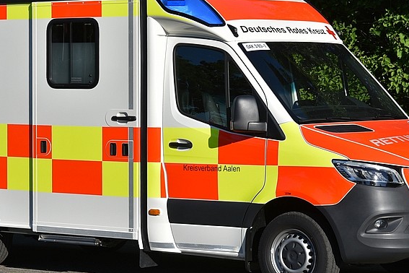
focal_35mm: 127
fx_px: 1443
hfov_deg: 16.1
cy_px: 121
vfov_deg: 10.8
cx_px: 175
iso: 200
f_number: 11
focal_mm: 80
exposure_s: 1/500
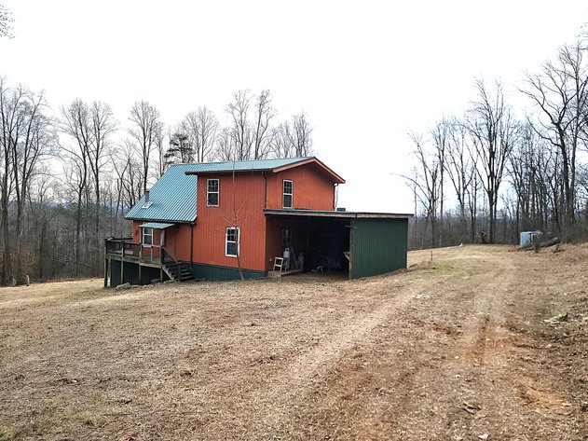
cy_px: 220
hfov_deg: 71.6
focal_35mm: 24
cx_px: 294
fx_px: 408
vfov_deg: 56.8
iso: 32
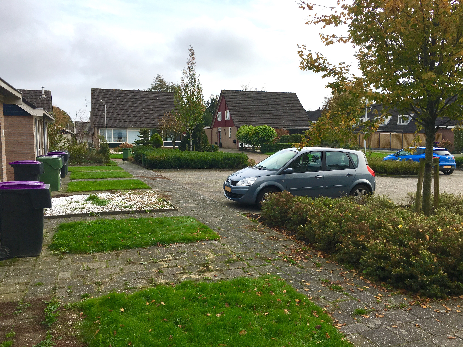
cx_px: 232
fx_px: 388
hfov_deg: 61.7
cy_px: 174
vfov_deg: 48.2
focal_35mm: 29
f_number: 2.2
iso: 25
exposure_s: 1/855
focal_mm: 4.15
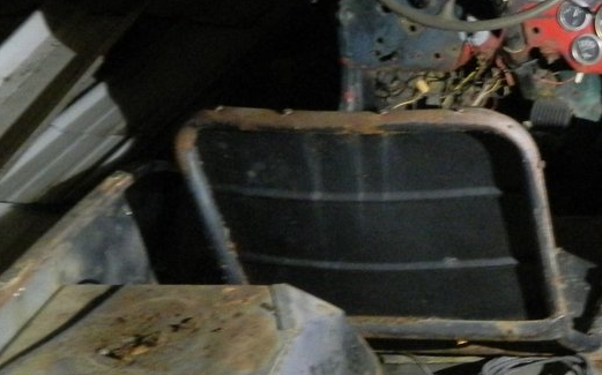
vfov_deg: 16.9
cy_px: 226
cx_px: 653
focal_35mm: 77
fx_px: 1263
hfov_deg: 25.0
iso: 400
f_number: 3.1
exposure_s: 1/4
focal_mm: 4.5
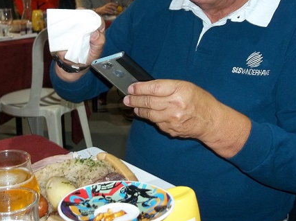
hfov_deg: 33.2
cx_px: 154
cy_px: 52
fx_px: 496
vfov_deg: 24.9
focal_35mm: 58
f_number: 2.9
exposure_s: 1/30
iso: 160
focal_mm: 5.7
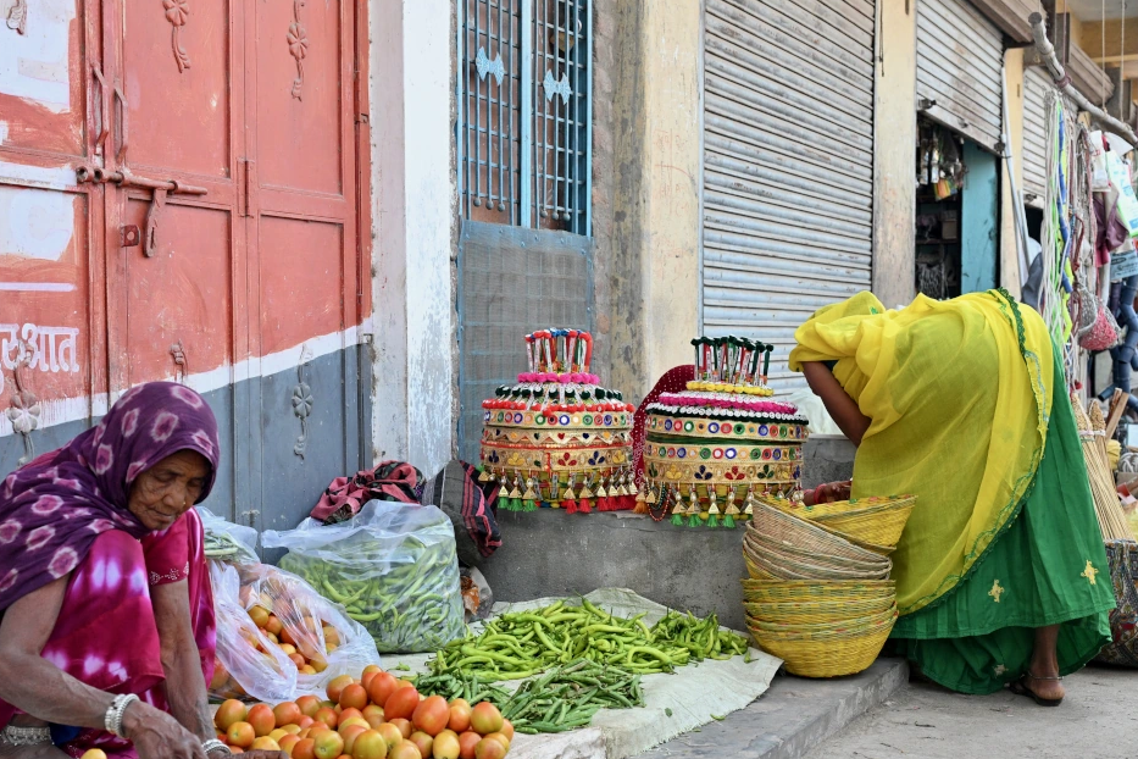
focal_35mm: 54
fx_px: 1707
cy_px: 453
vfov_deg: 25.0
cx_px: 440
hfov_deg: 36.7
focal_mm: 42
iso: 1250
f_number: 5
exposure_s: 1/200
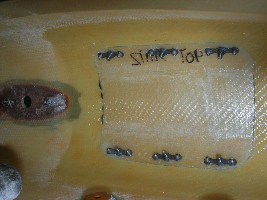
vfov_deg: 37.7
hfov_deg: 49.0
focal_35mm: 38
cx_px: 134
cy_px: 100
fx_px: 293
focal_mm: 7.8
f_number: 4.8
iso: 64
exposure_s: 1/60.1
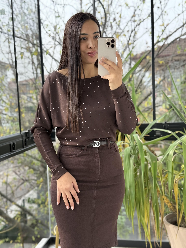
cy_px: 124
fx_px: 344
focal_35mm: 48
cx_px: 93
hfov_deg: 30.3
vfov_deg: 39.7
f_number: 1.78
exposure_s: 1/243
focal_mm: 6.76
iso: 100
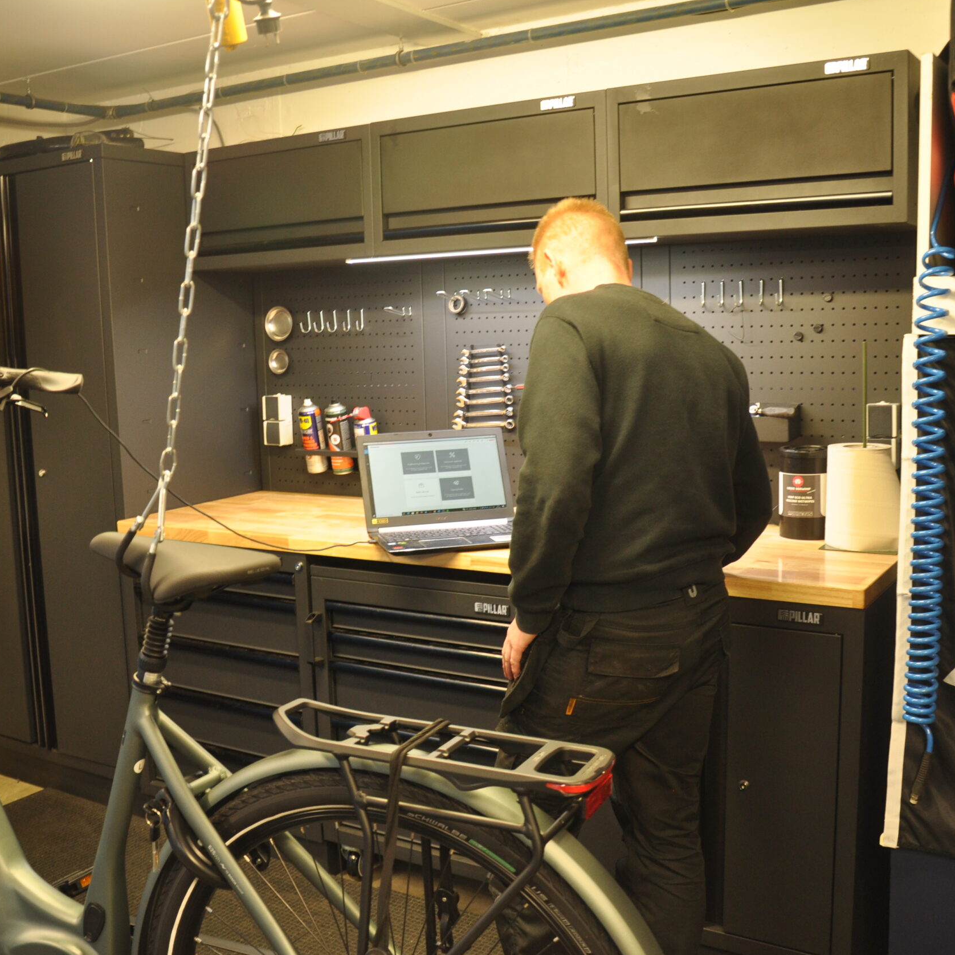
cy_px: 477
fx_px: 1092
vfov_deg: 47.2
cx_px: 431
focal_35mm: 35
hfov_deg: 47.2
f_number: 3.5
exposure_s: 1/15
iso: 400
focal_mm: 18
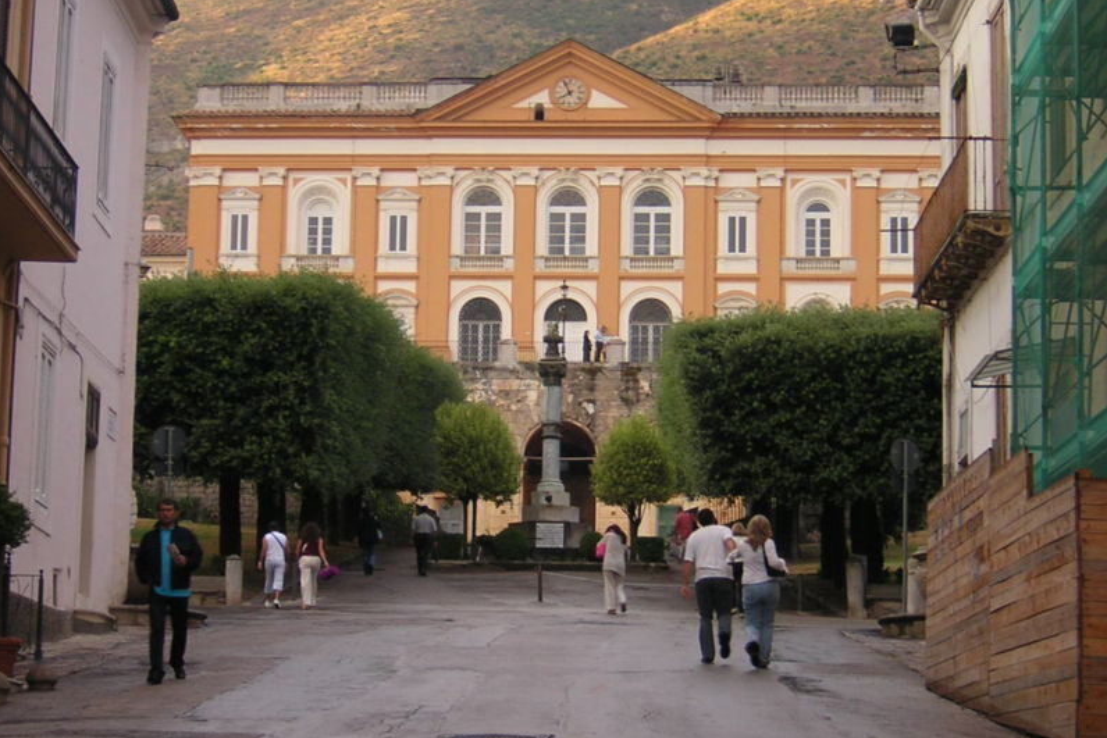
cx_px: 552
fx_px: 2860
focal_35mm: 93
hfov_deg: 21.9
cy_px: 325
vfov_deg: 14.7
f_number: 4.2
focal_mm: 11.6
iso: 129
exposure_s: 1/30
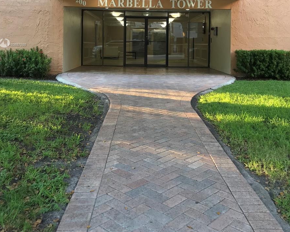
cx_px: 144
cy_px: 45
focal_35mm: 37
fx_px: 318
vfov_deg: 38.6
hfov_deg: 49.1
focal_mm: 3.99
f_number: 1.8
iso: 25
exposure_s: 1/40
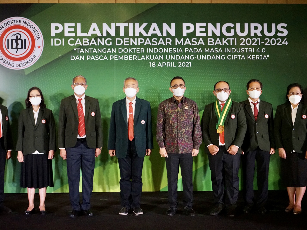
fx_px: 461
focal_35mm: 52
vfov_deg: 28.0
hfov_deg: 36.8
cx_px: 149
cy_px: 115
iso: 8000
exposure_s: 1/400
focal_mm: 48
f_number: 4.5
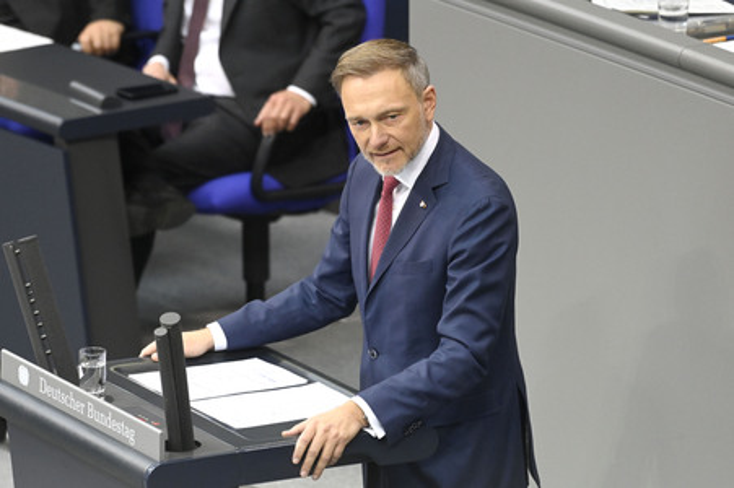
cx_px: 367
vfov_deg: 4.3
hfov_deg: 6.4
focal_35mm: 320
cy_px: 244
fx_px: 6519
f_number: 5.6
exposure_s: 1/400
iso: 10000
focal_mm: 320
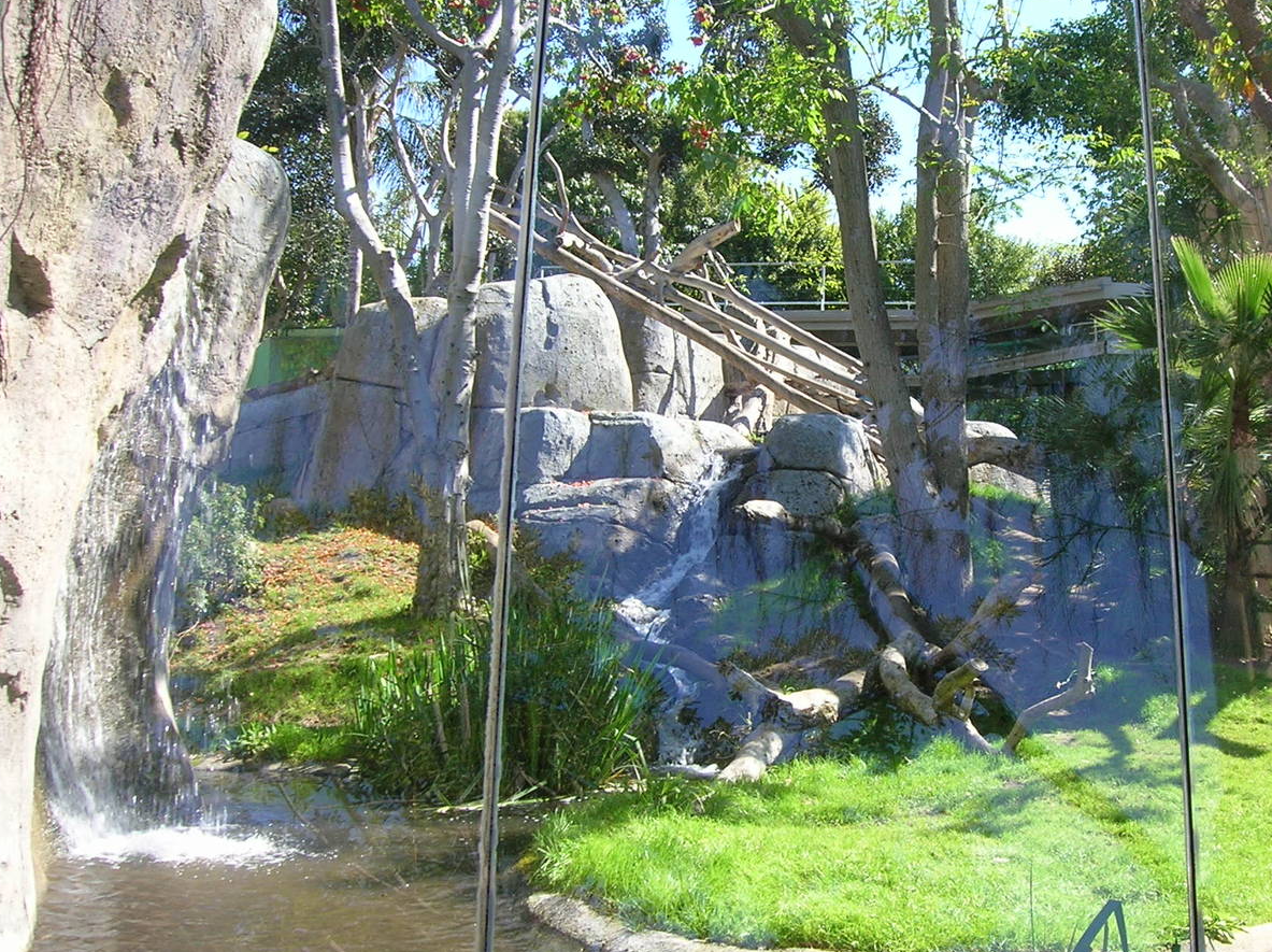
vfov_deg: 31.5
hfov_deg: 40.9
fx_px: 1689
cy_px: 474
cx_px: 826
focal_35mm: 46
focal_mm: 5.7
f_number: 4.9
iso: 50
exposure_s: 1/78.3
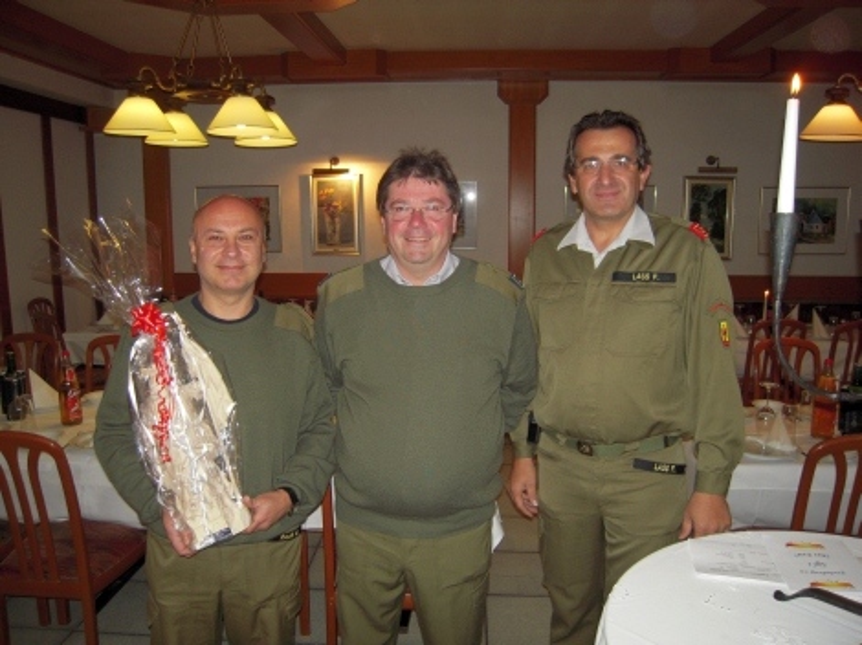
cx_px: 431
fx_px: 697
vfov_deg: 49.7
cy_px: 322
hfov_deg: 63.5
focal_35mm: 28
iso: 160
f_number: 2.7
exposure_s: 1/30
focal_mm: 5
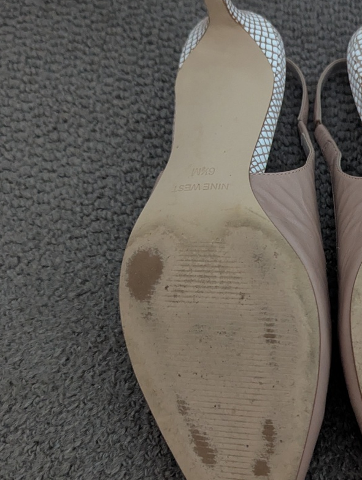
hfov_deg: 28.6
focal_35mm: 49
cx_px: 323
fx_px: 682
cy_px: 249
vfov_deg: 38.9
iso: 1983
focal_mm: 6.81
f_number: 1.85
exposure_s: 1/26
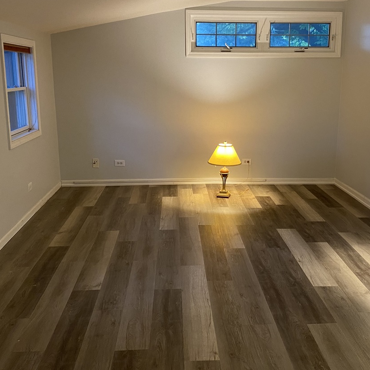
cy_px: 182
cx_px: 220
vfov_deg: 41.9
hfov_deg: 41.7
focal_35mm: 40
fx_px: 484
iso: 250
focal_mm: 4.25
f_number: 1.8
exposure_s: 1/60
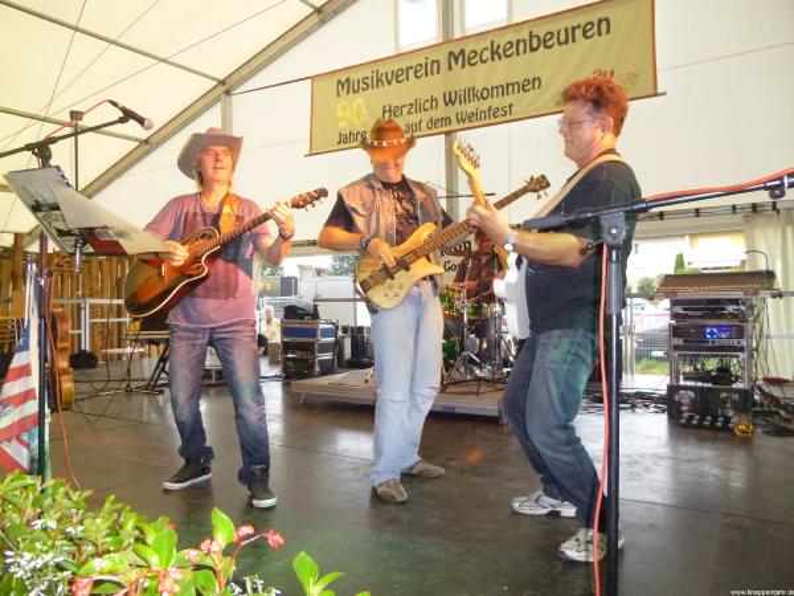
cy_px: 298
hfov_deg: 69.4
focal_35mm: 25
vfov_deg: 54.9
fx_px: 573
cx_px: 397
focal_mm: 4.5
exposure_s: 1/60
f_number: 3.1
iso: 500
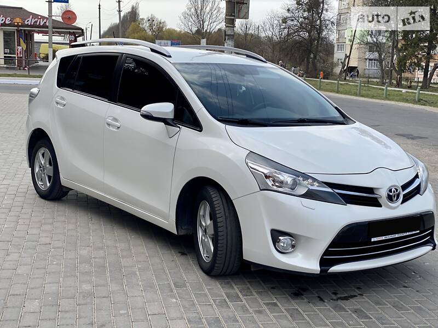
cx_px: 219
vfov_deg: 28.0
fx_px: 658
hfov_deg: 36.8
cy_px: 164
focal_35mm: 52
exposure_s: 1/773
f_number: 2
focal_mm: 6
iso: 20
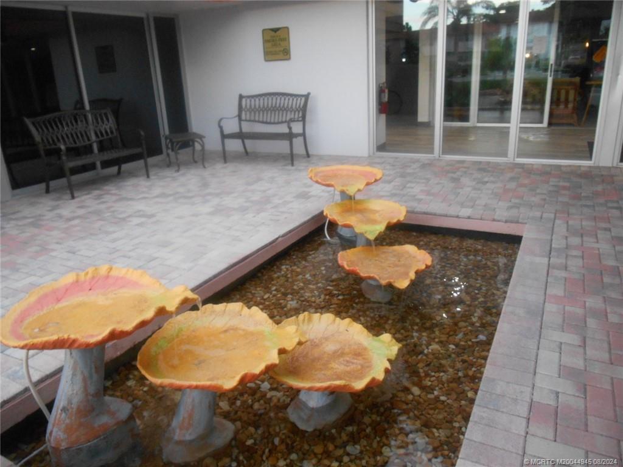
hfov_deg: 67.3
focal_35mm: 26
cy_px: 234
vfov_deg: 53.1
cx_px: 312
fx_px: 468
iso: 400
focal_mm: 4.7
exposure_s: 1/30
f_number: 3.4
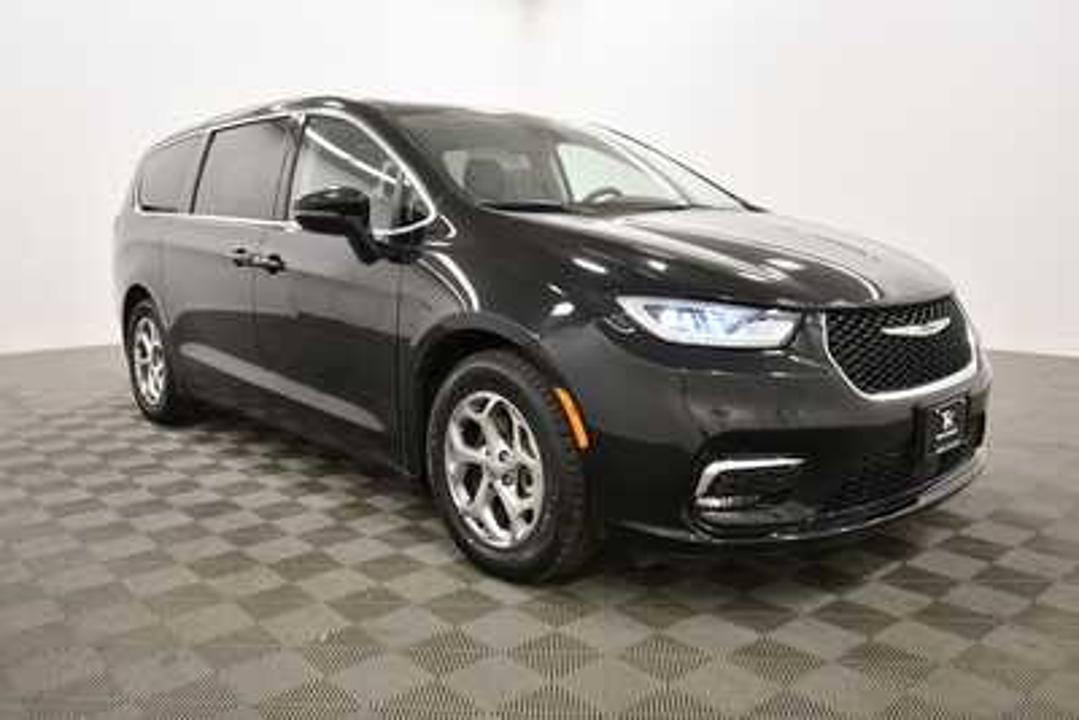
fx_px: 899
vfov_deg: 43.6
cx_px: 540
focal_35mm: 30
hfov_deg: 61.9
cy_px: 360
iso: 1250
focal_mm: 20
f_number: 5.6
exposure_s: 1/125
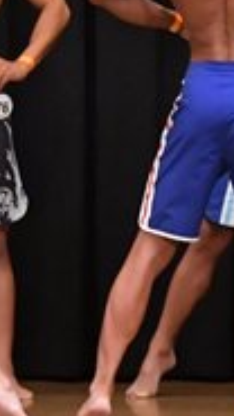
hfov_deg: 1.8
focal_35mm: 657
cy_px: 117
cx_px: 379
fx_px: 7250
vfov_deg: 3.3
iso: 6400
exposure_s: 1/400
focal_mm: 100
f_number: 5.6
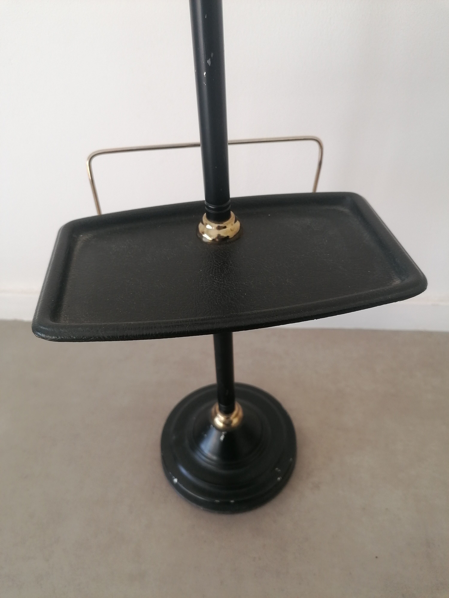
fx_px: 467
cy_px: 299
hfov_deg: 51.4
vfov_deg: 65.3
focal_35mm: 27
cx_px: 224
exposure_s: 1/100
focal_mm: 4.75
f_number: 1.8
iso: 100
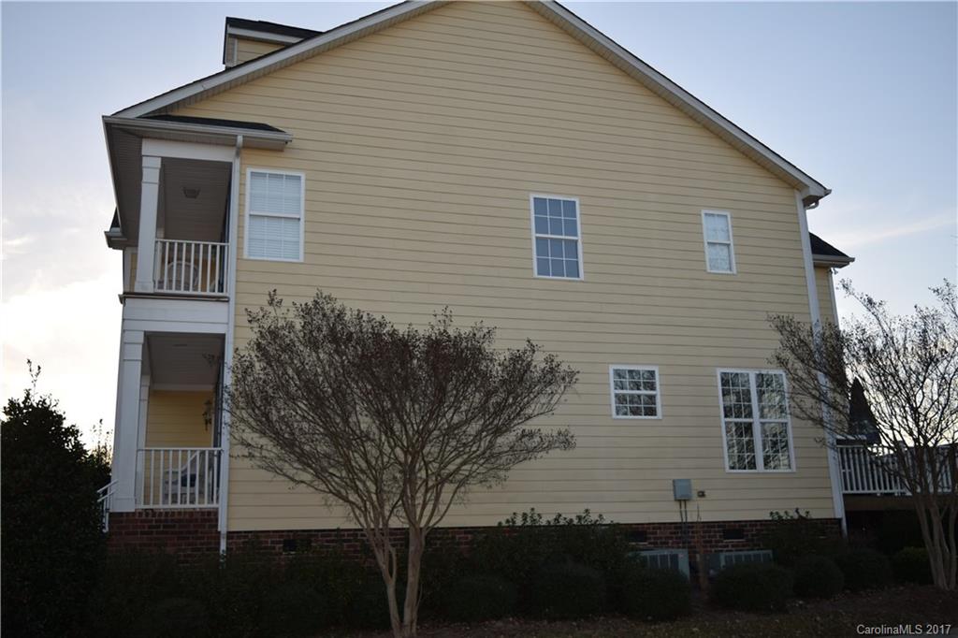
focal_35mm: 36
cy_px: 319
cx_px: 479
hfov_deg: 53.1
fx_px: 958
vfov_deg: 36.8
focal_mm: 24
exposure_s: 1/200
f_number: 4
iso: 100
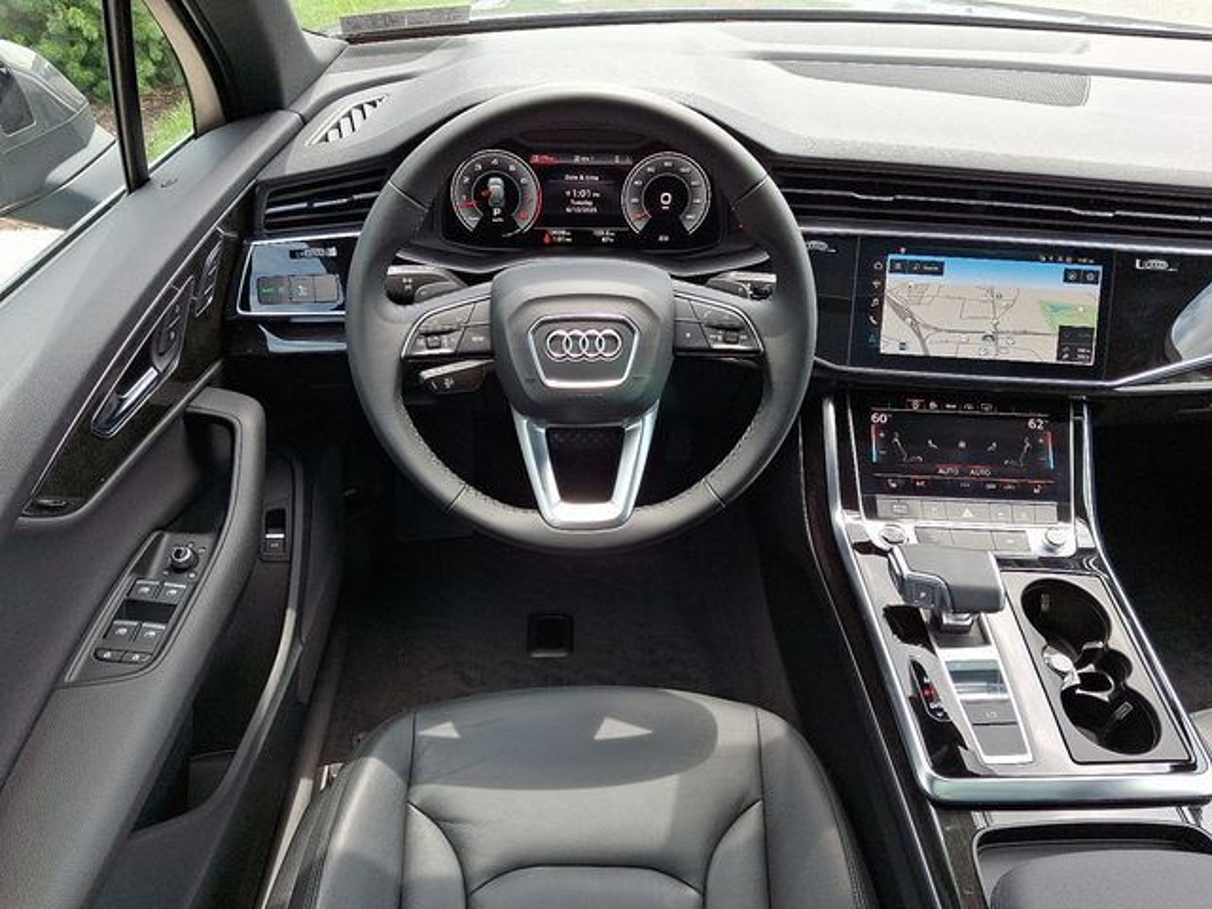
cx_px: 606
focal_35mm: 25
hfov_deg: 69.4
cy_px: 454
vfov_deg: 54.9
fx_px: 875
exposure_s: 1/132
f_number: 1.8
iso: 25
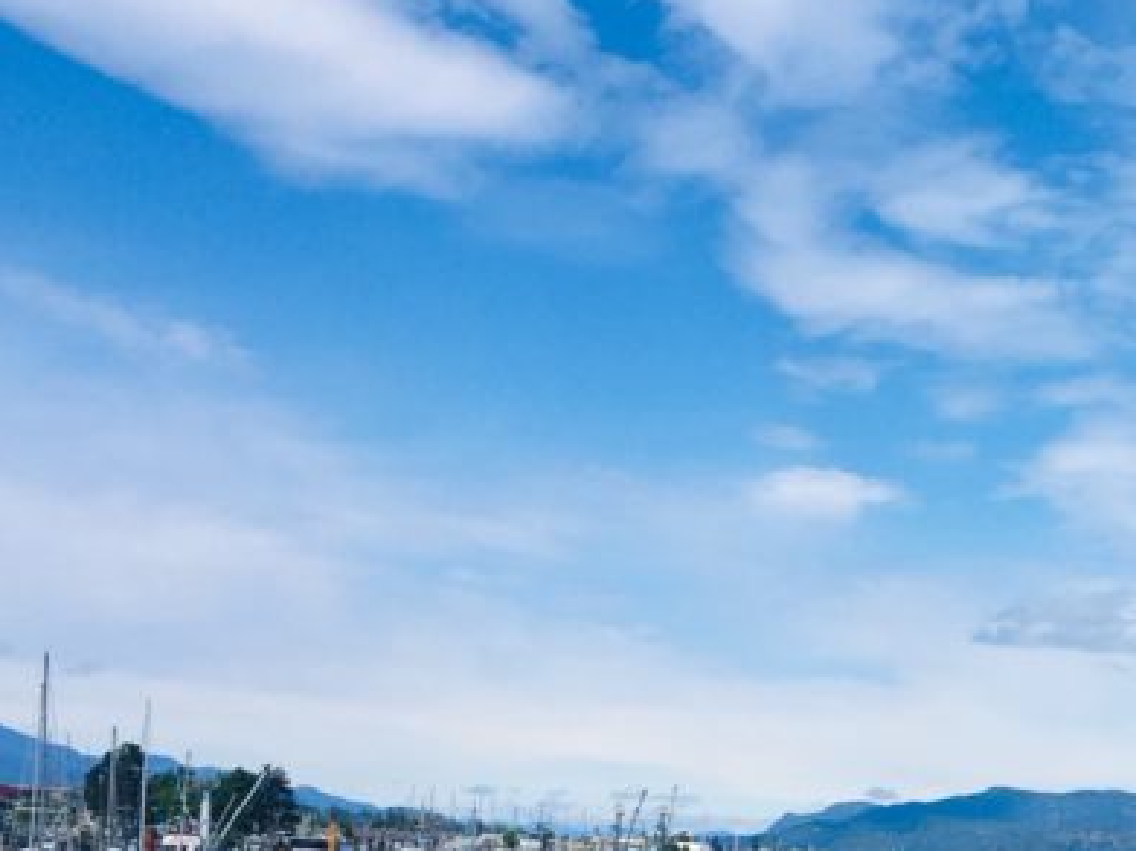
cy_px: 854
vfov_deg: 18.8
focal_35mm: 76
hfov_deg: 24.0
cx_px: 1252
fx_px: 2493
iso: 32
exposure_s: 1/3049
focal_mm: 4.15
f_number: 2.2
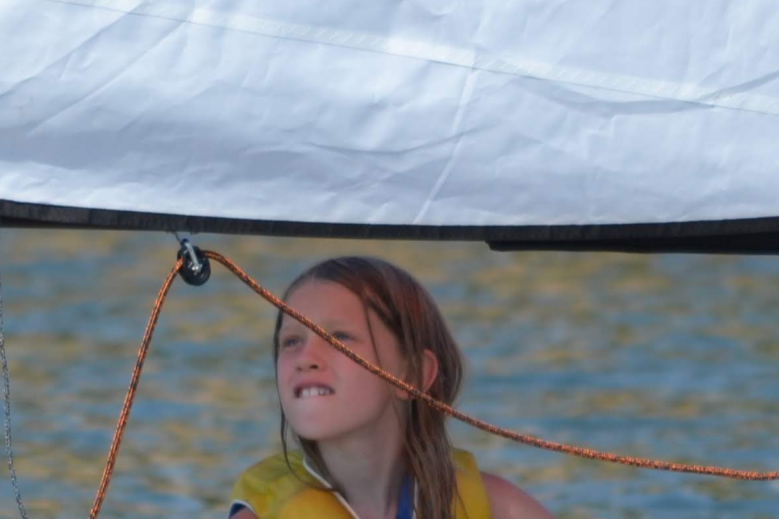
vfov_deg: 0.8
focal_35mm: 1751
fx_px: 37882
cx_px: 191
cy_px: 276
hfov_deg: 1.2
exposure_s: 1/500
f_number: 5.6
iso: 125
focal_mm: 300
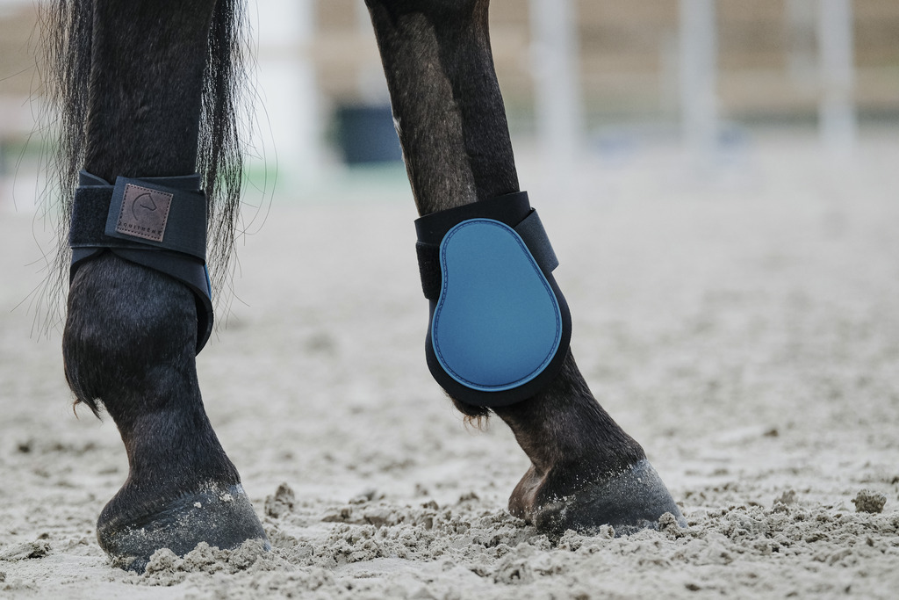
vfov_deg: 5.3
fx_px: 6518
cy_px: 300
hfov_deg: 7.9
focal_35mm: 261
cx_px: 450
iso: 1250
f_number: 4.5
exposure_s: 1/500
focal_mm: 174
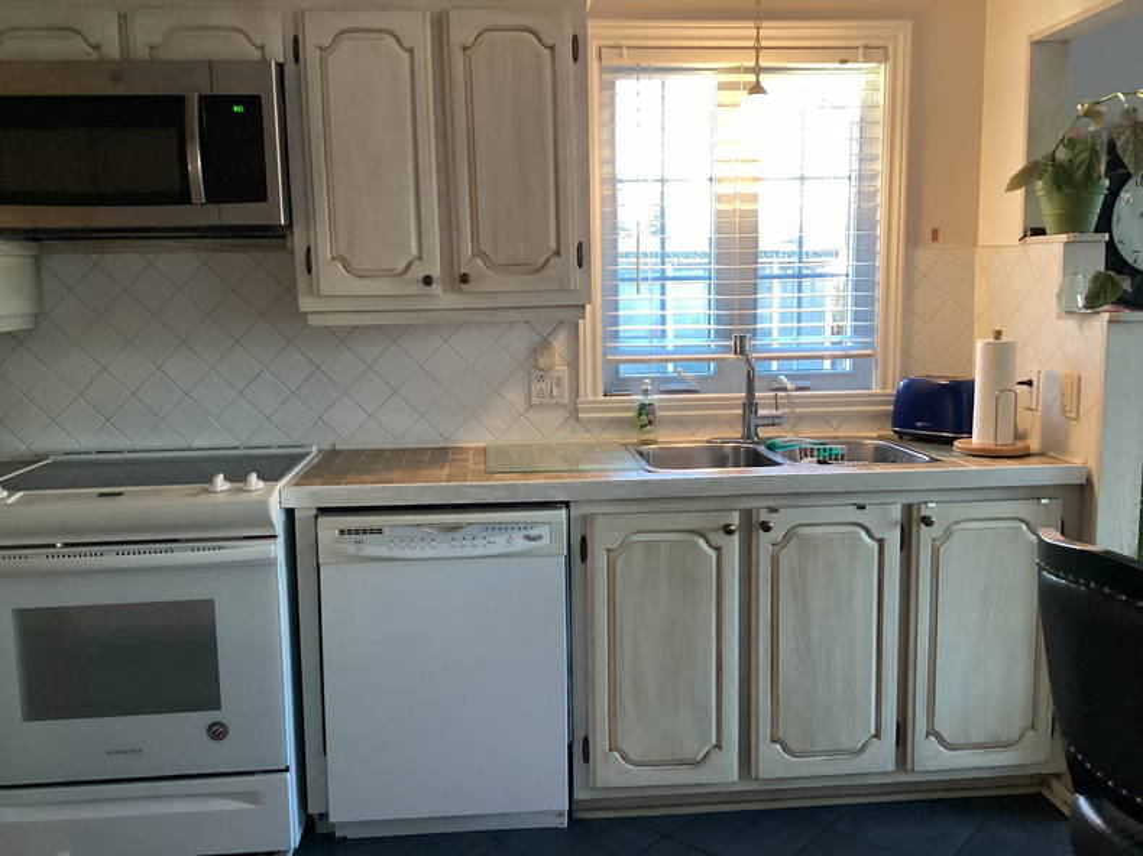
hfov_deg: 58.4
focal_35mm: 31
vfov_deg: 45.4
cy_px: 428
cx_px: 572
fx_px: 1023
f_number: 2.4
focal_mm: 3.3
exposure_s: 1/40
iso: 250
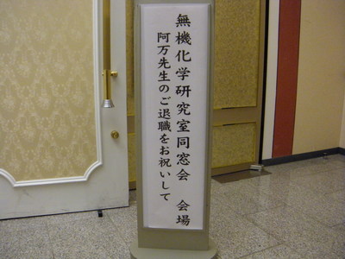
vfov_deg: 40.7
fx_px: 349
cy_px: 130
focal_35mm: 35
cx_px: 172
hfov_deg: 52.6
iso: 400
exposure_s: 1/49.8
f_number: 3.8
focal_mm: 5.9
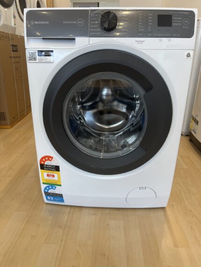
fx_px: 201
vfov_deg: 67.3
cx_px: 100
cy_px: 134
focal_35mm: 26
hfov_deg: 53.1
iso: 50
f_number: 1.5
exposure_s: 1/100
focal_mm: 5.7
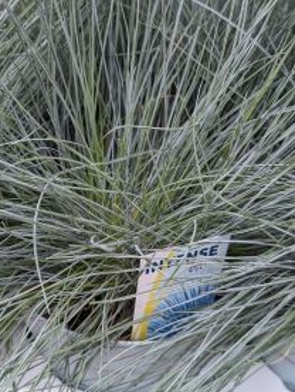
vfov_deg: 36.7
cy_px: 235
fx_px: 590
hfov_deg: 28.0
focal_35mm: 52
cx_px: 139
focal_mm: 6.81
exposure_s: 1/197
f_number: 1.85
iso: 64
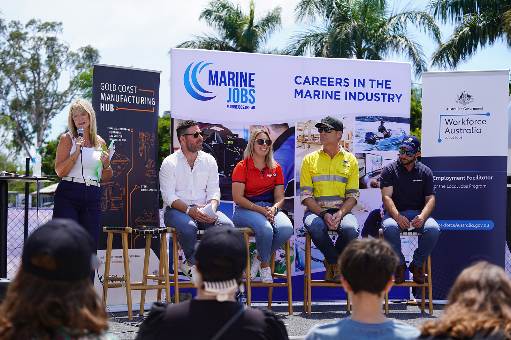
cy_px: 170
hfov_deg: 22.6
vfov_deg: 15.2
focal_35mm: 90
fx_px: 1278
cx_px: 256
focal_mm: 90
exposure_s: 1/500
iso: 100
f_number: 5
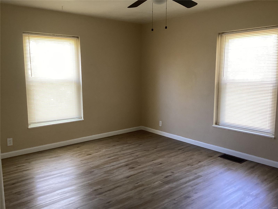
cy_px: 104
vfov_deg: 45.4
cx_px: 139
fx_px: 249
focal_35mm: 31
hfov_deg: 58.4
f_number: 2.4
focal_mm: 3.3
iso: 125
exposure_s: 1/60
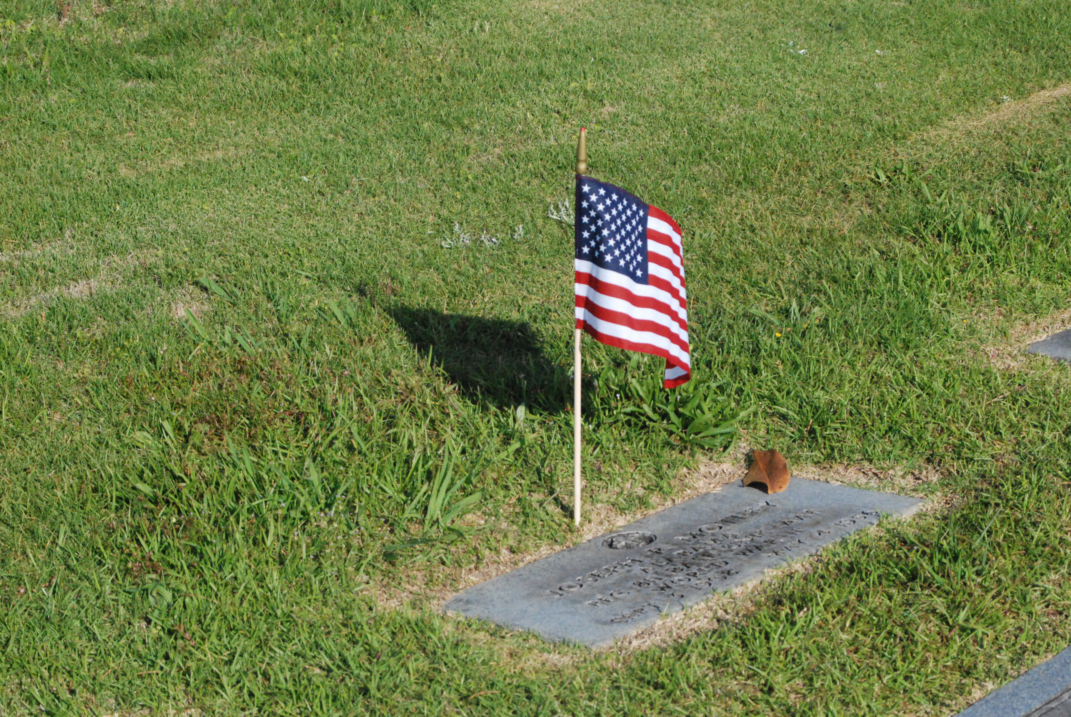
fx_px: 3038
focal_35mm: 102
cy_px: 358
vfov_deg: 13.5
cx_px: 536
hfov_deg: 20.0
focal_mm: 68
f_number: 11
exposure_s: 1/2000
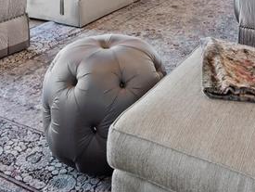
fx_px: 384
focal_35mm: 52
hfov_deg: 36.4
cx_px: 170
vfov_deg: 21.8
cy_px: -119
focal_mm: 7
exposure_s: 1/6
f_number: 11
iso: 250
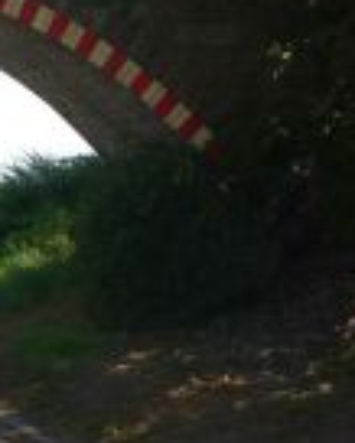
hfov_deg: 12.7
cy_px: 75
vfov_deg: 17.3
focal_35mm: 110
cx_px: -290
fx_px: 1443
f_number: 4
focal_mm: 5.2
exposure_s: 1/250
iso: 100
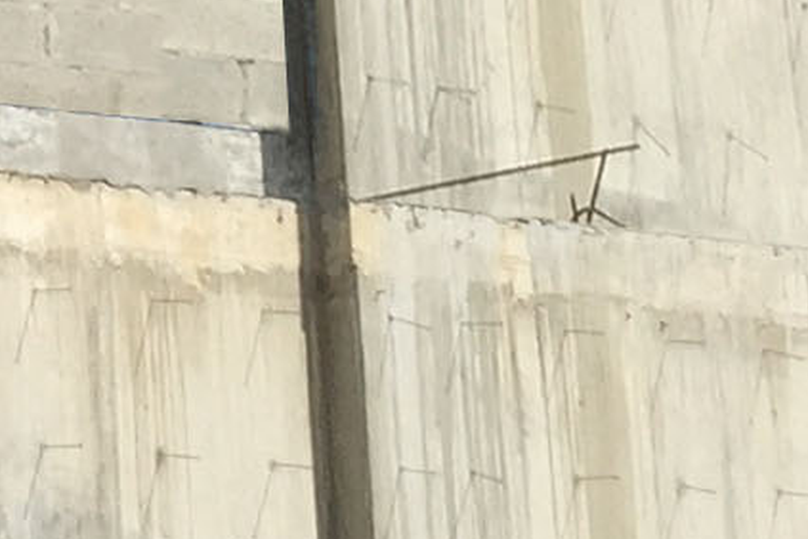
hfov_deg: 8.5
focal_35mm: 233
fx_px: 5229
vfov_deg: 5.8
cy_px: -382
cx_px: -583
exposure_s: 1/2475
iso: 32
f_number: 2.2
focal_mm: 4.15
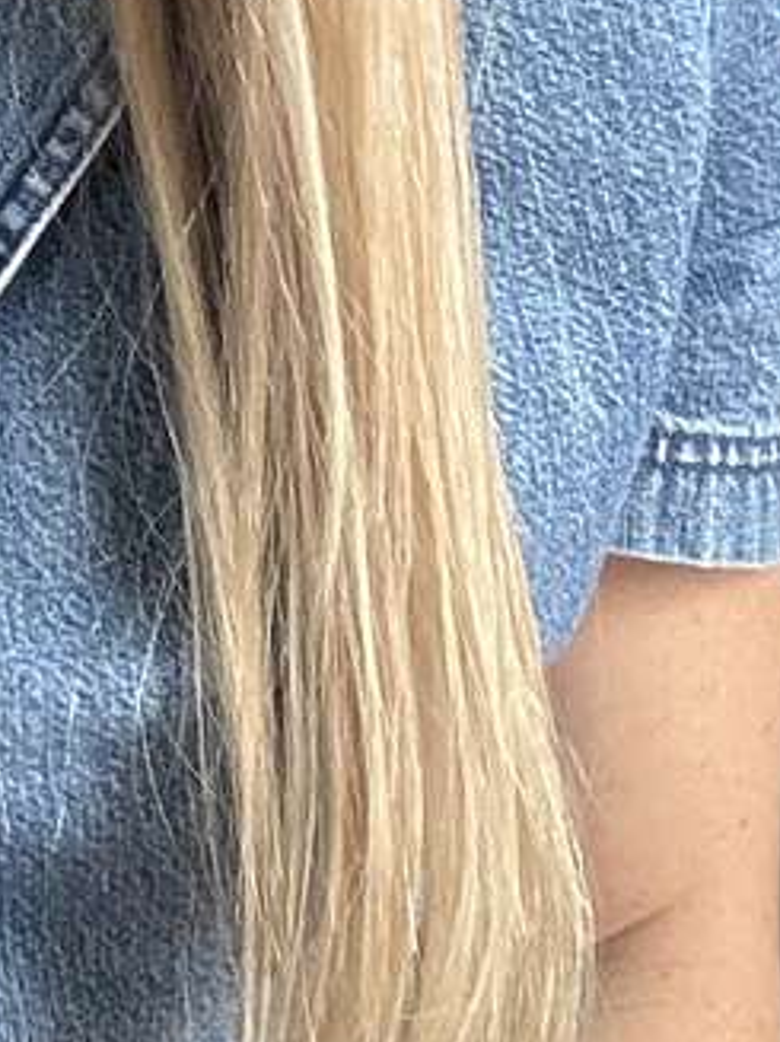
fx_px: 3968
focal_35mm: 132
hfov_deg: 10.7
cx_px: -458
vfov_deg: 14.3
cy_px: -303
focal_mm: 2.69
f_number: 1.9
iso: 250
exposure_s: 1/60
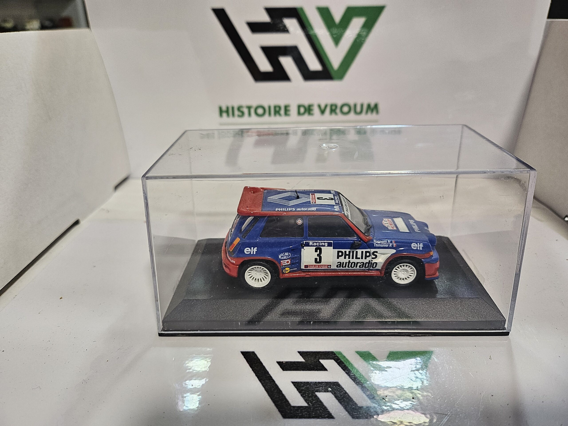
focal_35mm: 24
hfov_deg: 71.6
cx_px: 284
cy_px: 213
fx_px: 394
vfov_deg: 56.8
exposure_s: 1/100
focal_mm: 5
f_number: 1.8
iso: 160
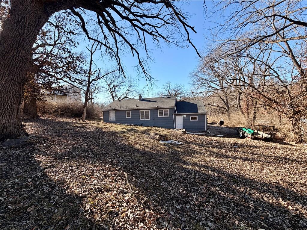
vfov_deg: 85.7
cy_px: 115
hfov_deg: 102.1
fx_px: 124
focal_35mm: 14
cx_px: 154
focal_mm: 2.22
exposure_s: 1/613
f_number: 2.2
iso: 40
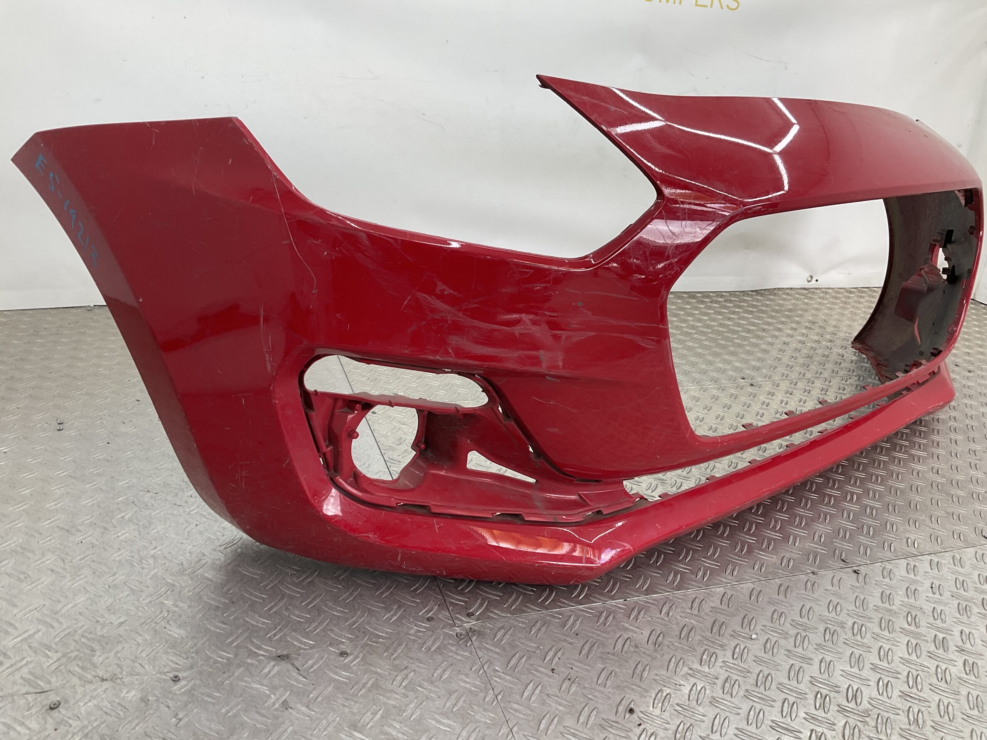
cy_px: 370
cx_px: 494
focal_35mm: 29
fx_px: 827
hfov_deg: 61.7
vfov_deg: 48.2
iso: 25
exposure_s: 1/100
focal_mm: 3
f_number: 1.8
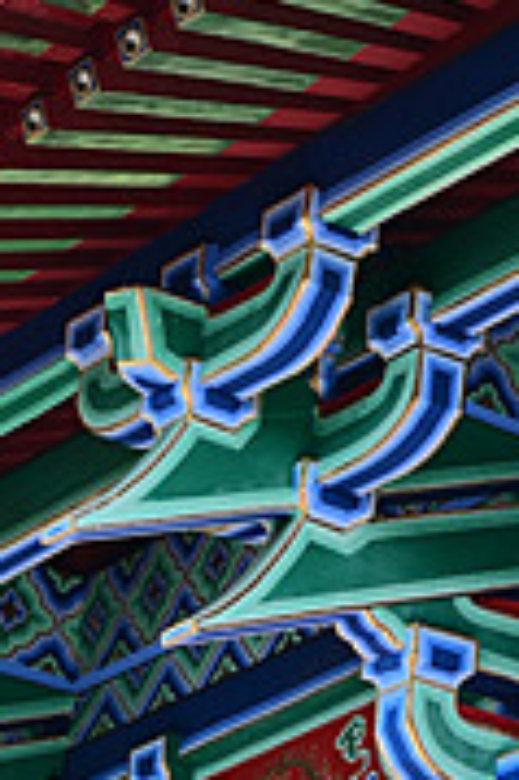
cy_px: -444
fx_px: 4073
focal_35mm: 188
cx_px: 1103
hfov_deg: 7.0
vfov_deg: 10.5
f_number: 5
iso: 100
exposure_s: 1/125
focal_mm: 42
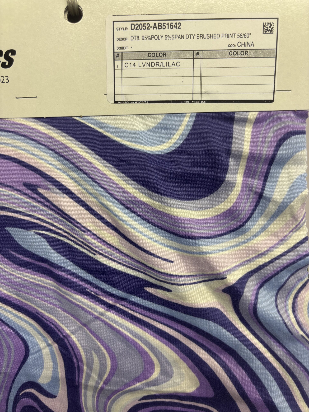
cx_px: 154
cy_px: 206
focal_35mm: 26
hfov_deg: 53.1
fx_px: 309
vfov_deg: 67.3
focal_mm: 5.96
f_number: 1.6
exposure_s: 1/60
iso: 80
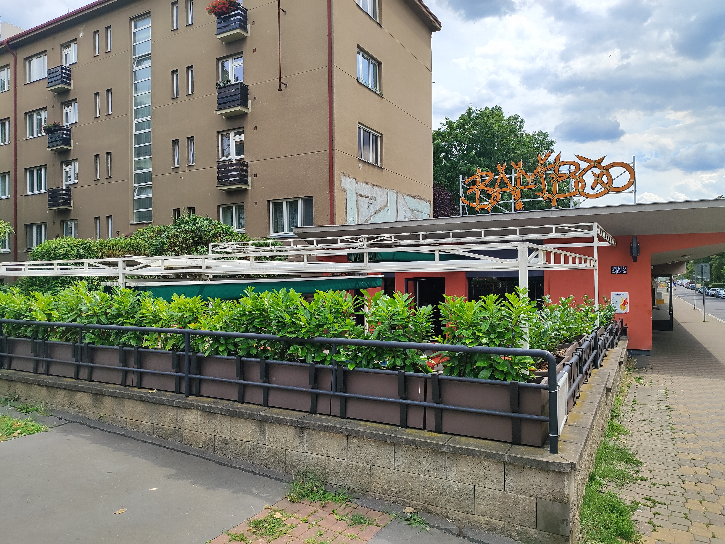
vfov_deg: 56.8
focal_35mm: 24
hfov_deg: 71.6
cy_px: 272
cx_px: 362
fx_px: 503
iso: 50
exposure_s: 1/753
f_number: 1.89
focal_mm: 5.89
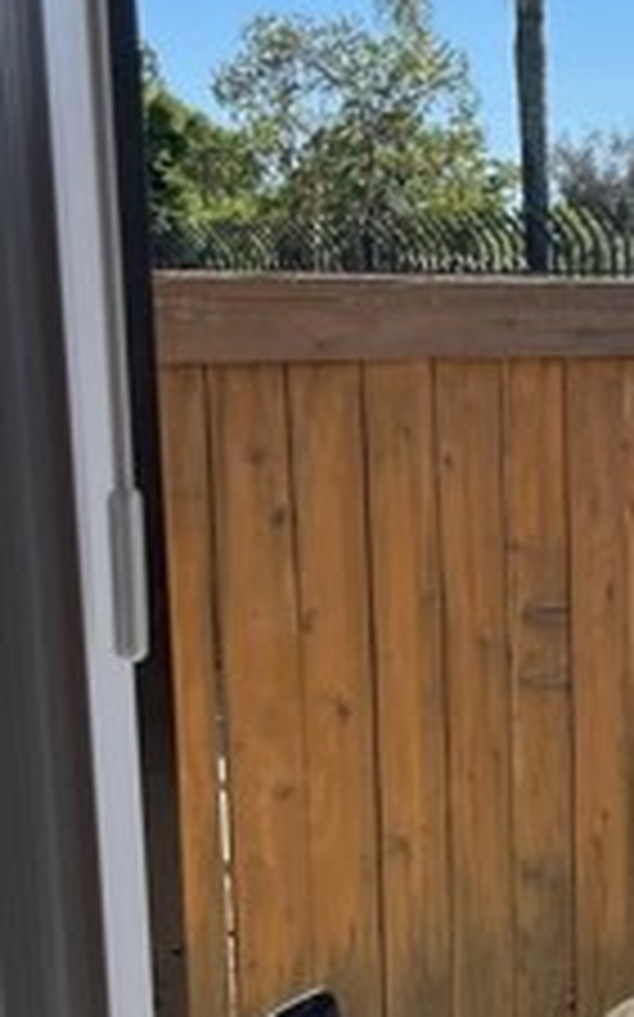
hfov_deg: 16.0
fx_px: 2159
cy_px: 680
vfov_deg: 26.3
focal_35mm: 78
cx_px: 791
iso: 50
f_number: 1.6
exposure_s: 1/2755
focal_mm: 5.1
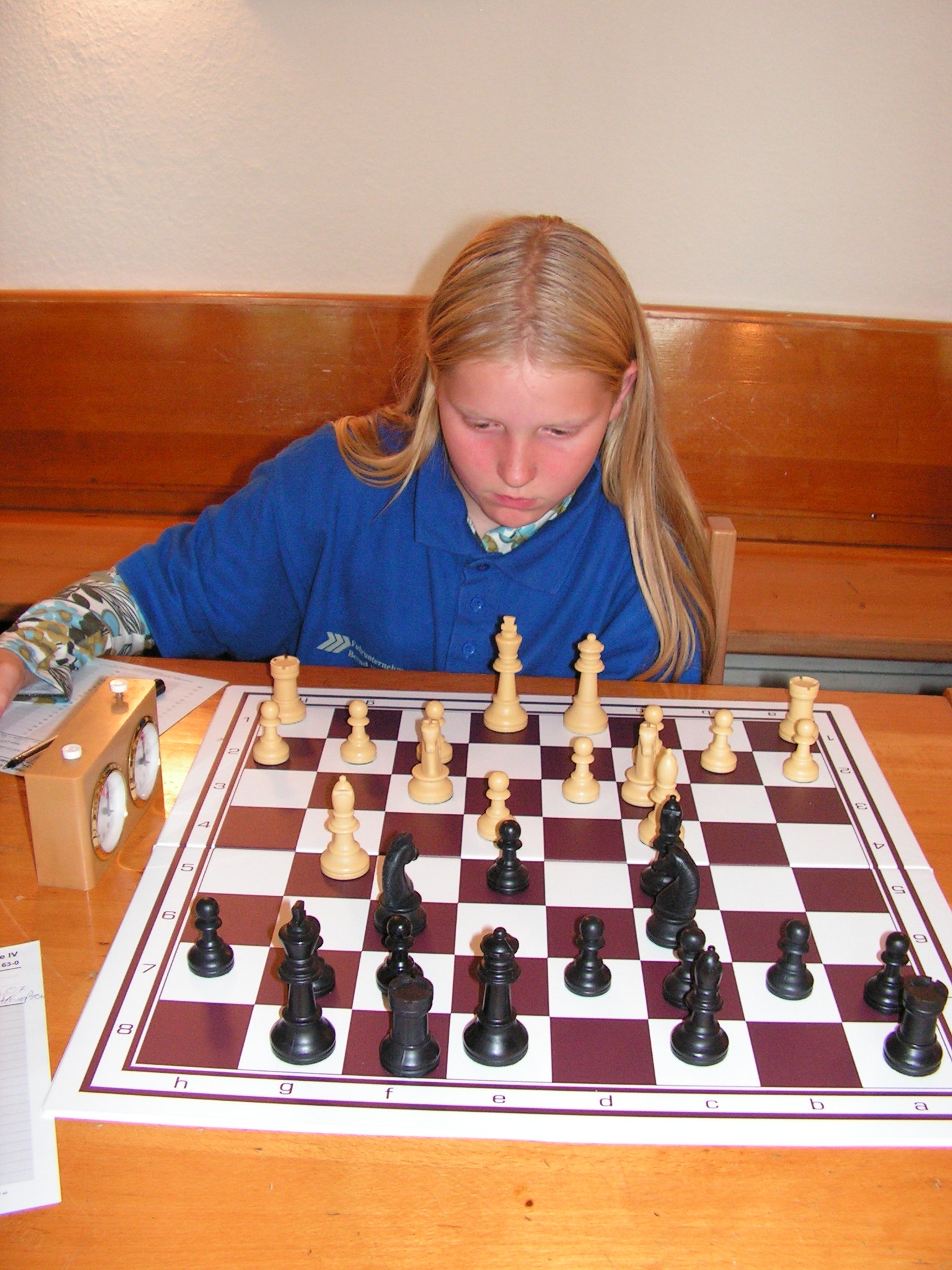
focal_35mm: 36
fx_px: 1320
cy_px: 635
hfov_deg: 39.7
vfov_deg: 51.4
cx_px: 476
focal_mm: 6
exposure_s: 1/40
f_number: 3.2
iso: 200
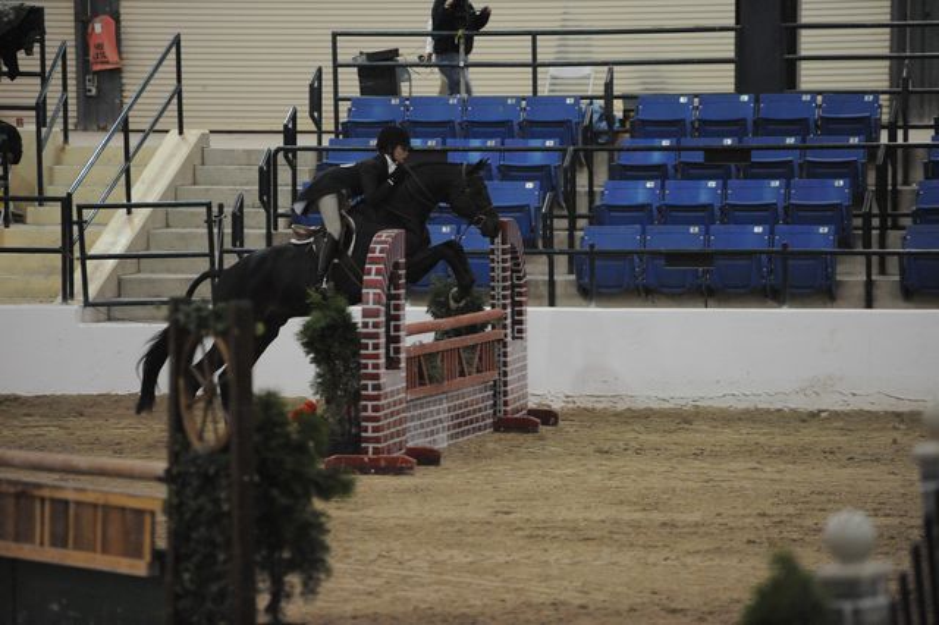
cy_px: 312
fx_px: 5214
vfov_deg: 6.9
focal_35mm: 200
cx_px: 470
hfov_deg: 10.3
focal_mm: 200
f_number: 2.8
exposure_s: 1/400
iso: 6400
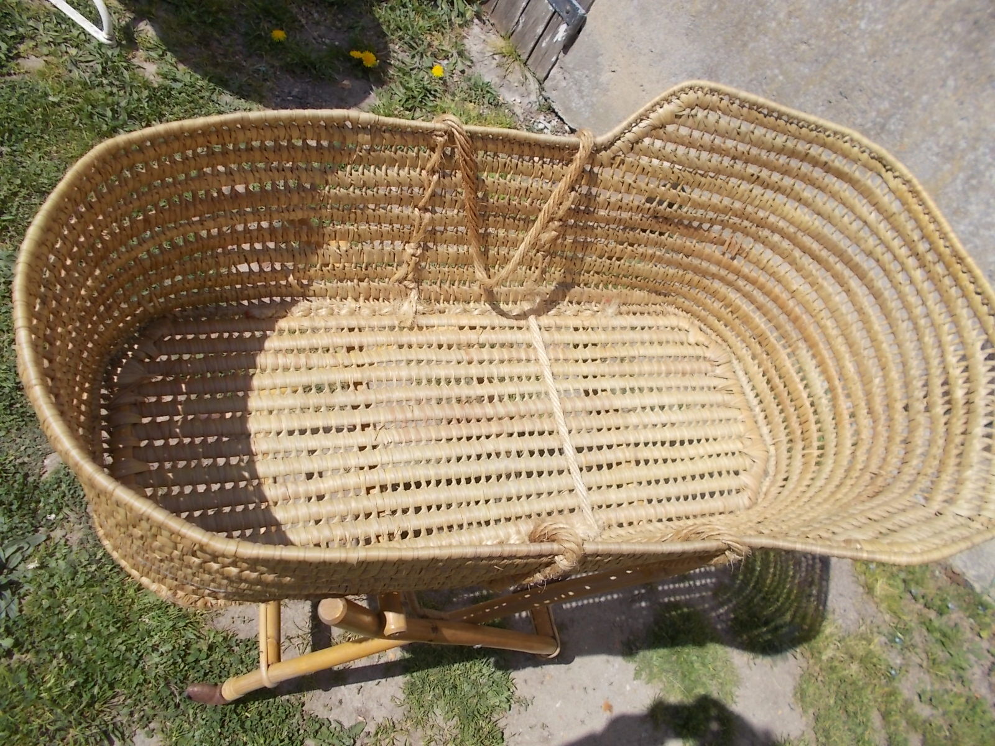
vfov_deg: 53.1
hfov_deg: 67.3
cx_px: 498
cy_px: 373
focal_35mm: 26
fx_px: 747
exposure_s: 1/200
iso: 80
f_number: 8
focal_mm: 4.6
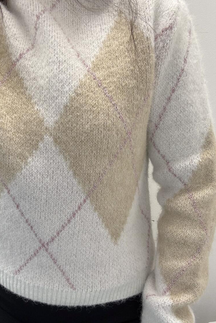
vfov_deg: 58.4
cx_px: 63
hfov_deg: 40.4
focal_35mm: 32
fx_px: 288
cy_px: 186
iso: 64
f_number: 1.9
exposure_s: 1/50
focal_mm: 2.69
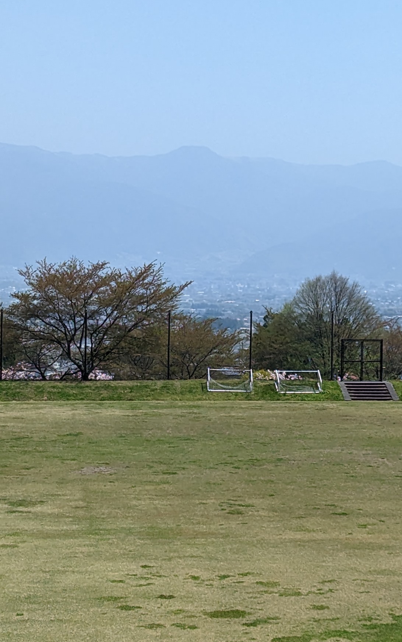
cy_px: 242
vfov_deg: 17.5
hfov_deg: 11.0
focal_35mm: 119
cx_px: 327
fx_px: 2086
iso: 69
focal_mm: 6.81
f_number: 1.85
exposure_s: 1/2618
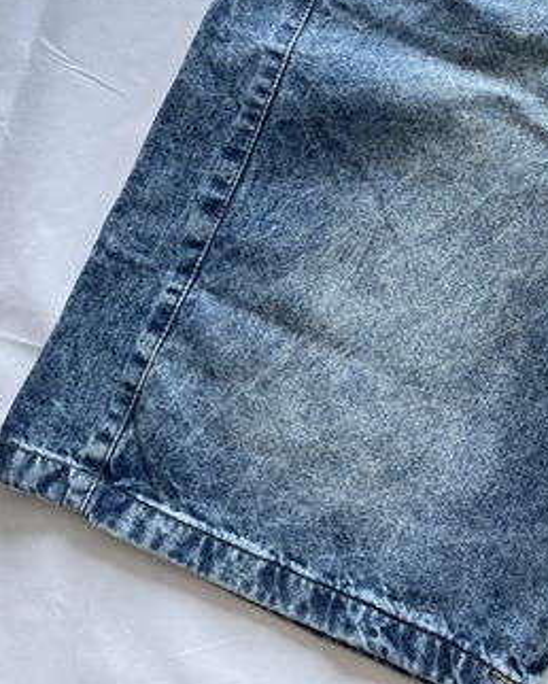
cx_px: 389
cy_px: 163
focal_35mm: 42
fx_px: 851
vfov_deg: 42.3
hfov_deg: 35.2
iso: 125
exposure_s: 1/121
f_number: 1.6
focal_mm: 5.1
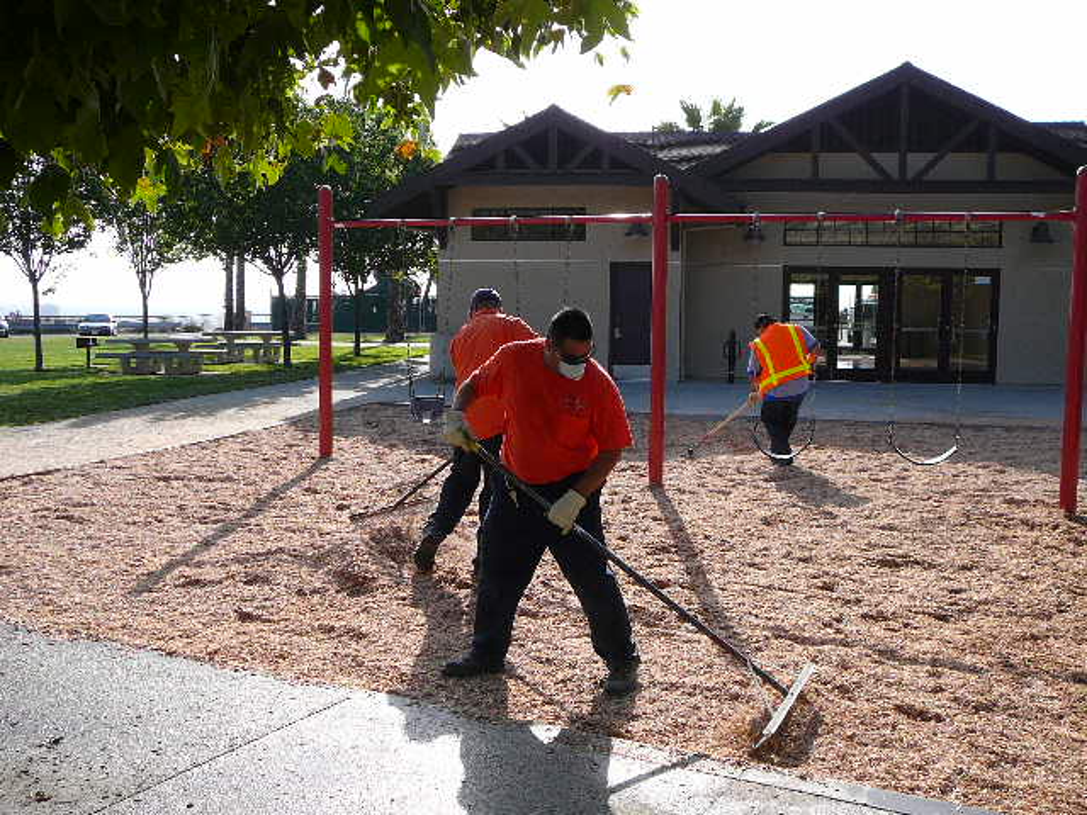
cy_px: 408
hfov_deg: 52.6
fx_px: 1099
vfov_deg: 40.7
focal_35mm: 35
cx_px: 544
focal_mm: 5.2
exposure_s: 1/640
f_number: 2.8
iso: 80
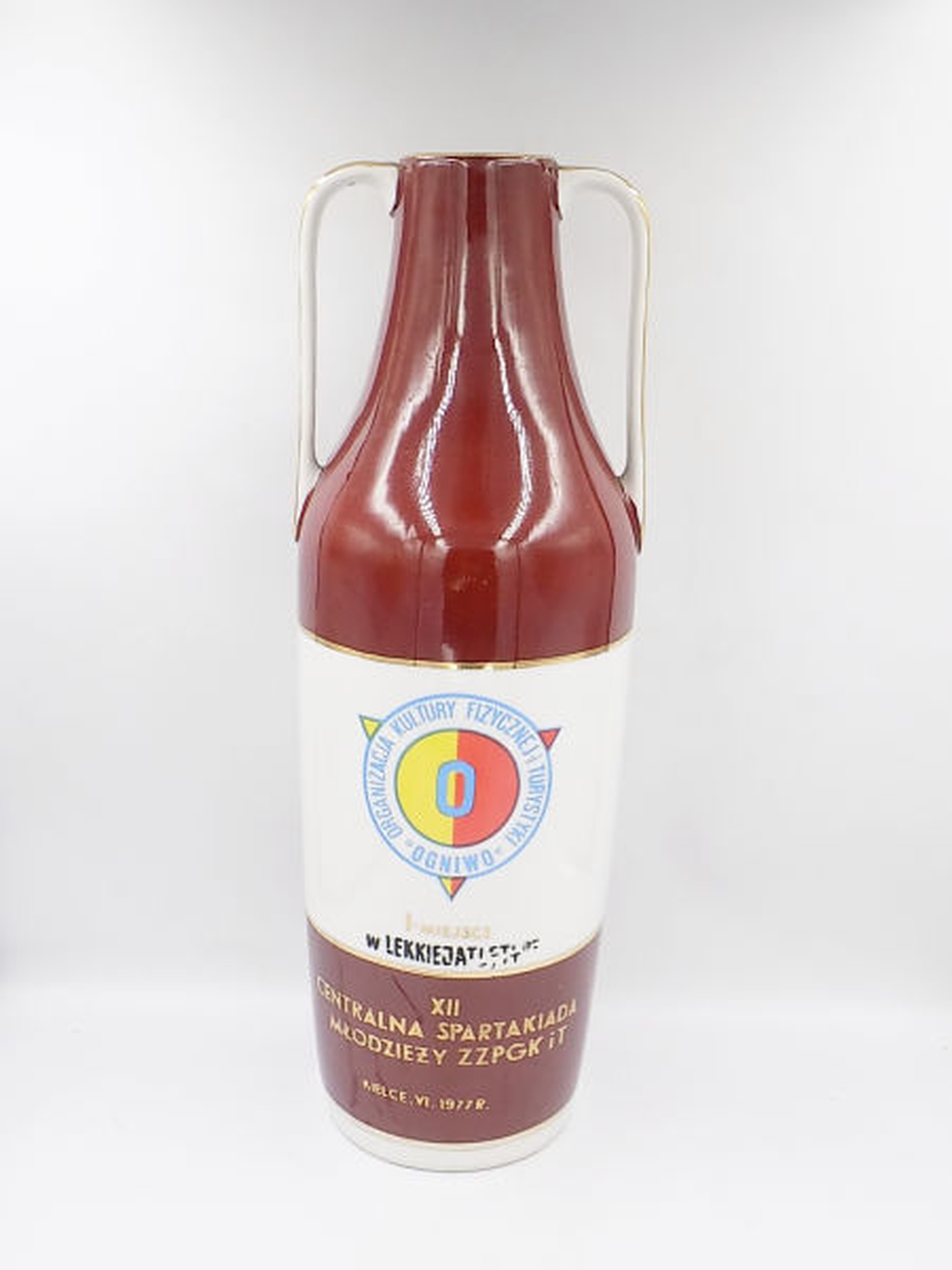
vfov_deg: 50.1
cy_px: 635
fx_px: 1357
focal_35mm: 37
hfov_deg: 38.7
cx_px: 476
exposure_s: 1/320
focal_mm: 6.6
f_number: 3.5
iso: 200
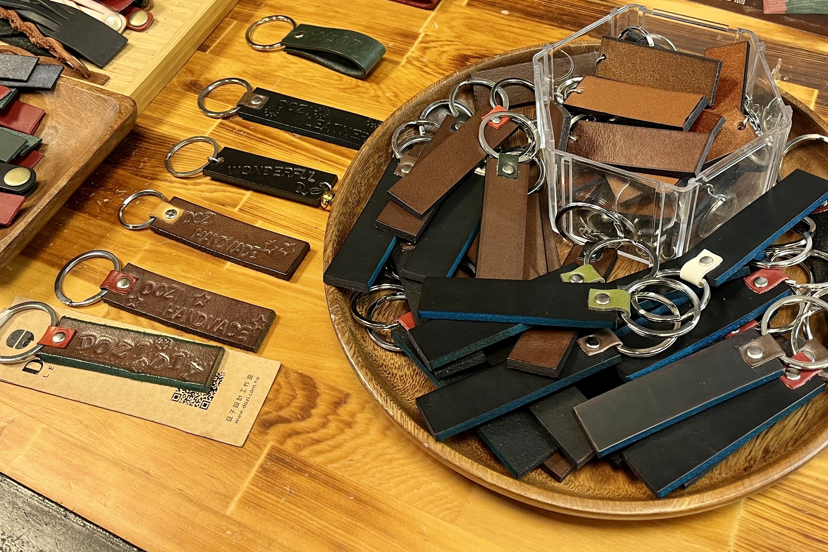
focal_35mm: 38
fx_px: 874
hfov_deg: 50.6
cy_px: 136
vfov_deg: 34.3
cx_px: 455
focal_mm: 5.1
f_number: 1.6
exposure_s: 1/60
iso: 125
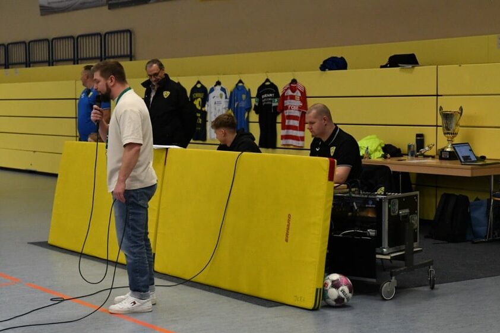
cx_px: 250
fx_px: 722
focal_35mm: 52
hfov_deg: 38.2
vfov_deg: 26.0
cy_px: 166
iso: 5000
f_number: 2.8
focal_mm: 52
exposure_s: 1/800
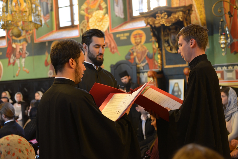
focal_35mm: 48
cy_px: 80
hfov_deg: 41.1
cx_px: 119
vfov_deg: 28.1
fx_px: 317
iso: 1250
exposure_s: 1/20
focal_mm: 48
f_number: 2.8
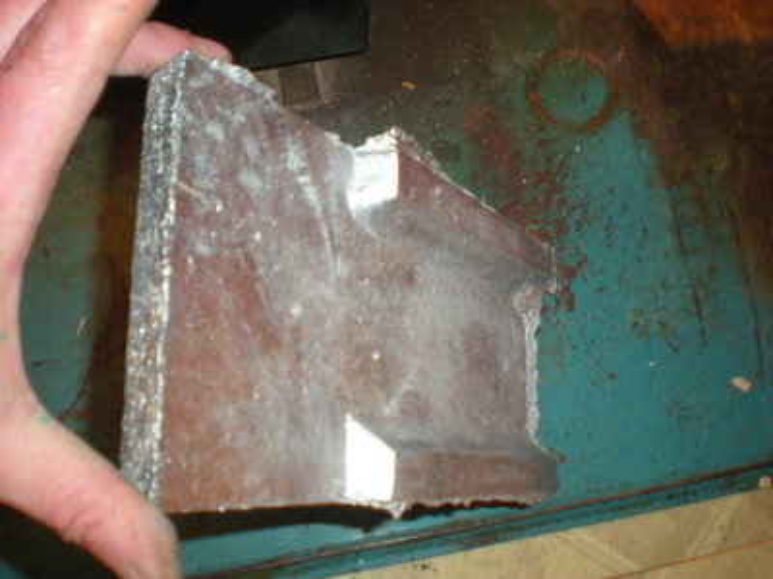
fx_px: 849
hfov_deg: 49.0
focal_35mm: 38
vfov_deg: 37.7
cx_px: 386
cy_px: 290
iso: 400
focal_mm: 6.3
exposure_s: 1/2
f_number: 3.1
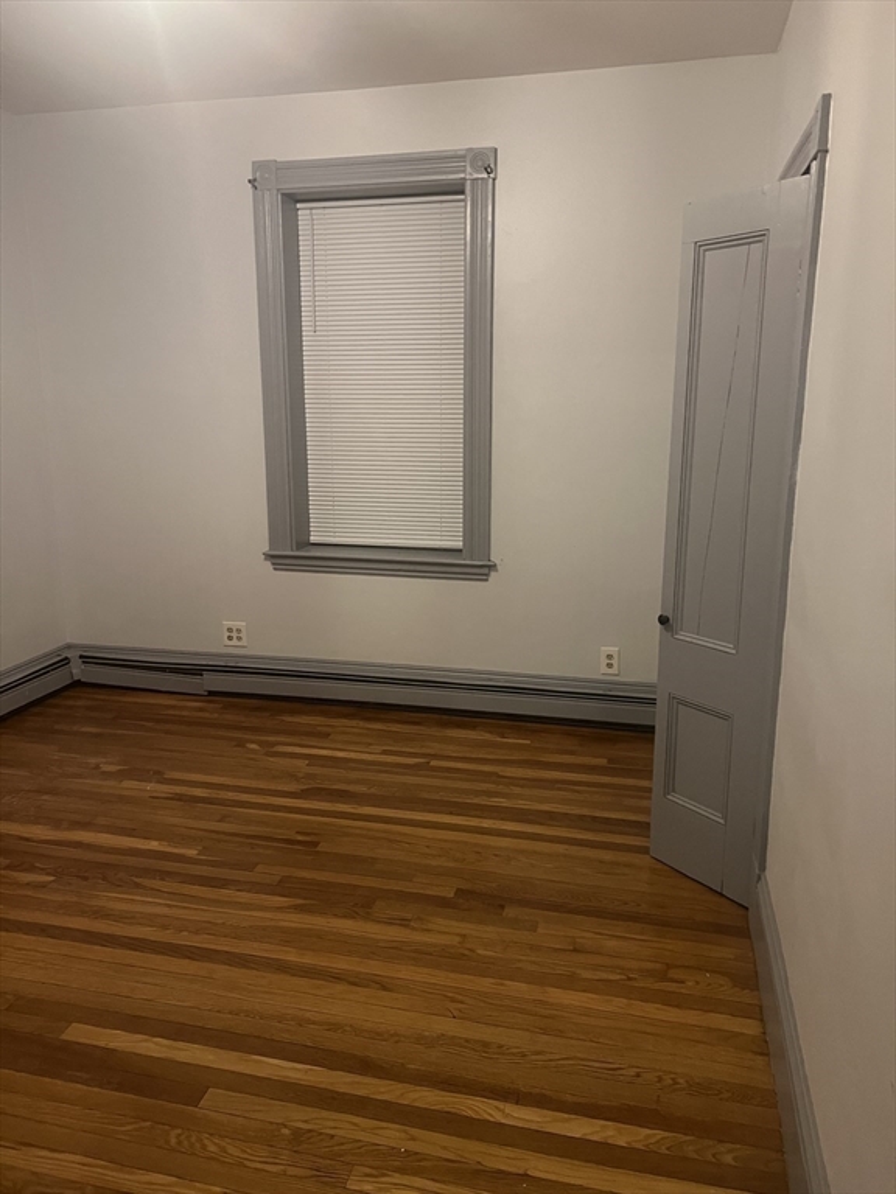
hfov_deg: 53.1
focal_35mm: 26
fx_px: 897
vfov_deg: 67.3
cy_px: 597
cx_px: 448
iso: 500
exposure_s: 1/40
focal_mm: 5.7
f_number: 1.5
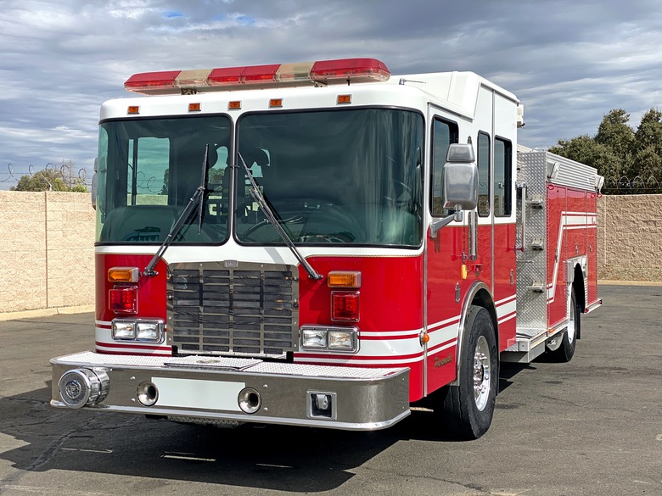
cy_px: 248
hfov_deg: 36.8
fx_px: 994
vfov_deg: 28.0
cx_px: 331
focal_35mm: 52
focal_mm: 6
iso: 20
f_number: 2
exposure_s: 1/2083
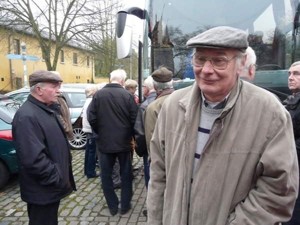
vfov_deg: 49.7
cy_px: 112
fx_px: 243
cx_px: 150
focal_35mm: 28
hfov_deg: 63.4
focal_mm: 4.6
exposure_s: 1/30
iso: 400
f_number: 2.8
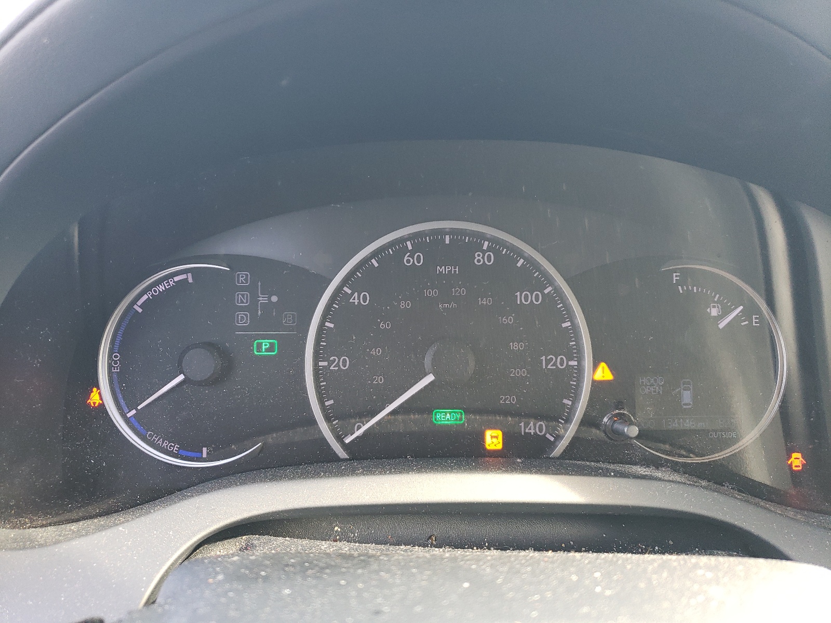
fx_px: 624
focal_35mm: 26
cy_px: 312
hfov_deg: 67.3
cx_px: 416
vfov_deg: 53.1
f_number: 1.5
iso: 112
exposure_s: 1/50
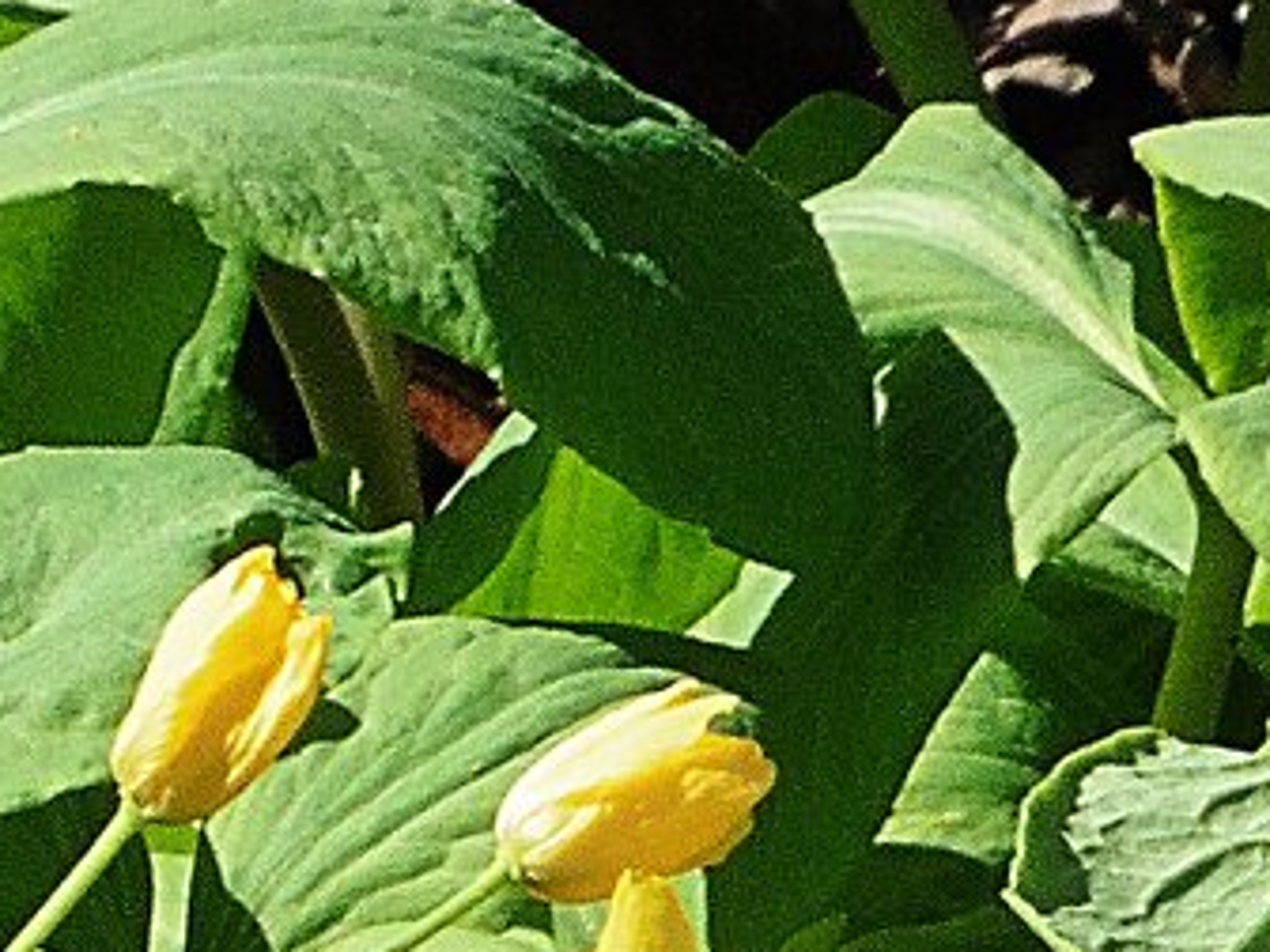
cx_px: -51
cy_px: 1494
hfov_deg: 4.0
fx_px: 17977
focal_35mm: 490
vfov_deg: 3.0
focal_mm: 27.6
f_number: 6.3
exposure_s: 1/200
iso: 100
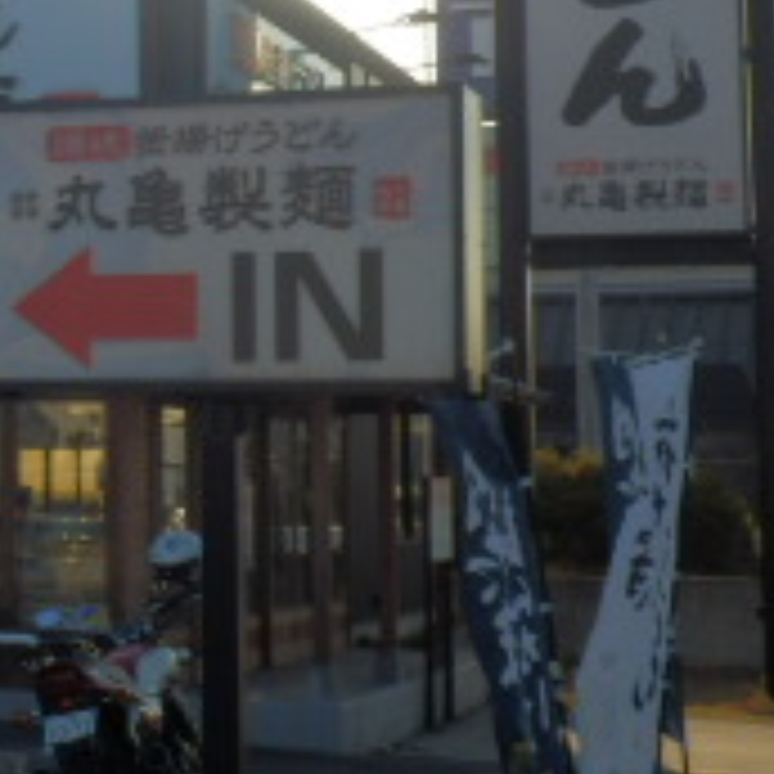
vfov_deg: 12.6
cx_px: -477
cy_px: 198
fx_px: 3491
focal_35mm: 138
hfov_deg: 11.9
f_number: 4
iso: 80
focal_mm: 7.4
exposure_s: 1/500
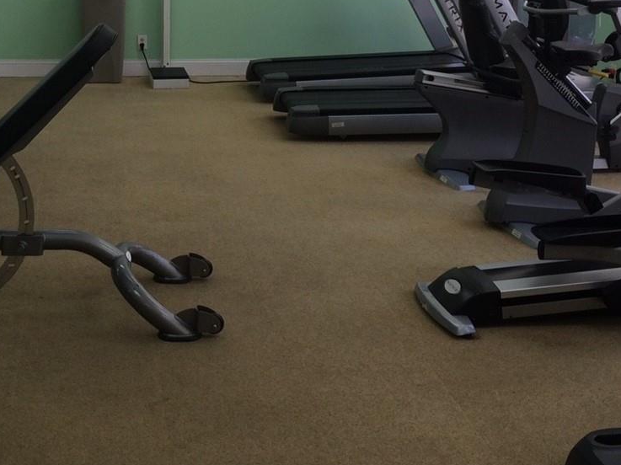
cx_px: 193
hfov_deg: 30.4
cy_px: -14
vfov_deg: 22.3
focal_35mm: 63
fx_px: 1130
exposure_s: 1/120
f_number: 2.2
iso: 32
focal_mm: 4.15
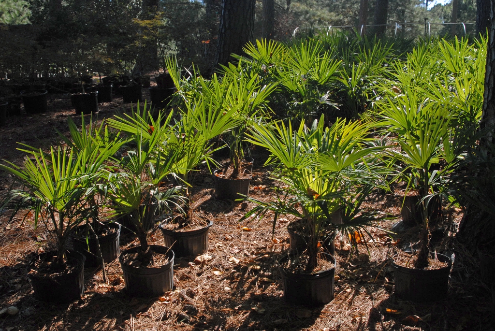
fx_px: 661
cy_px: 166
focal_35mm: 48
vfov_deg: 28.1
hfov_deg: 41.1
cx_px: 248
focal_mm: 32
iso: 400
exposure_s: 1/250
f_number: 8
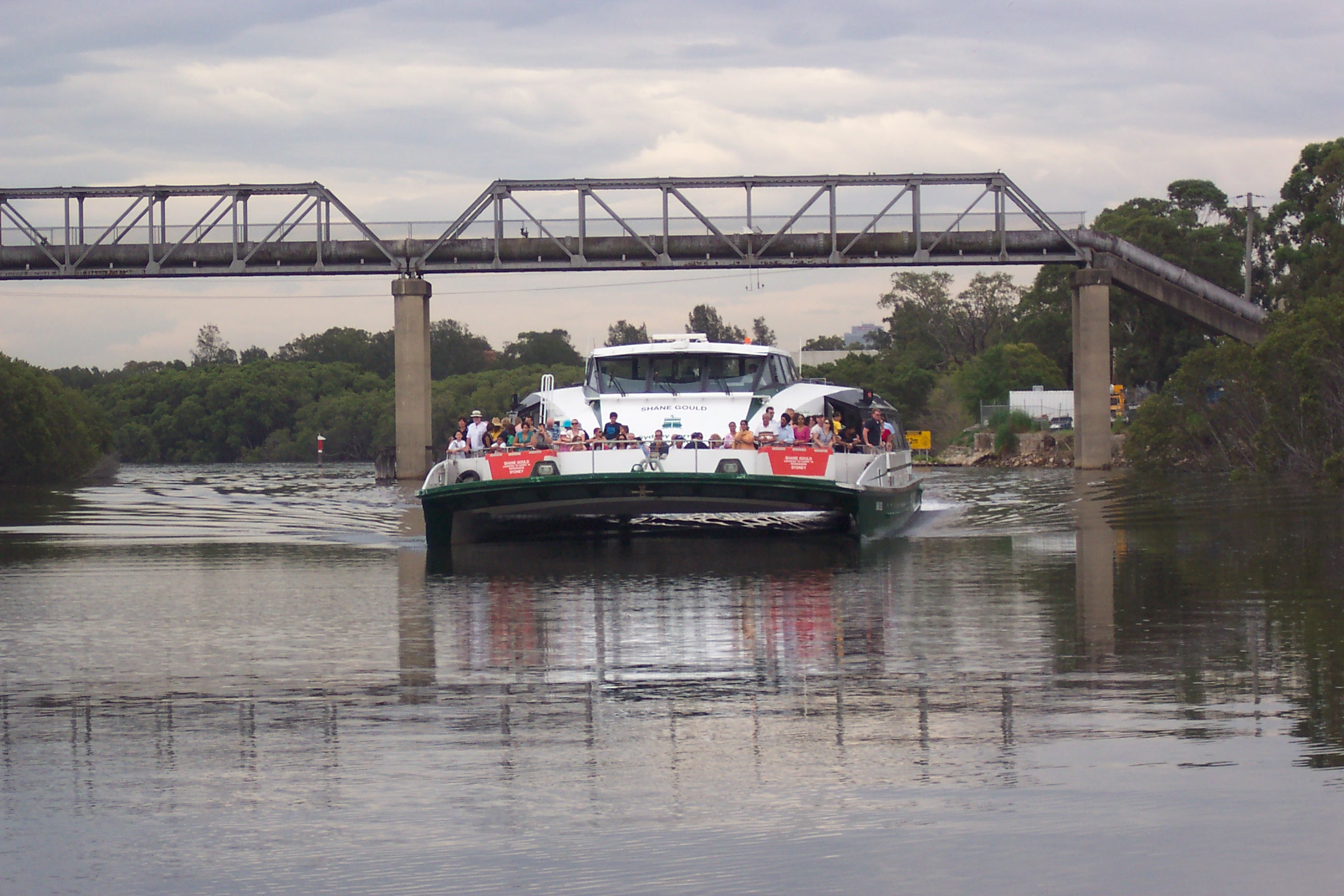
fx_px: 4256
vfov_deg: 12.0
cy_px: 448
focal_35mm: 114
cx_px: 672
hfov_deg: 17.9
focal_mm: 24
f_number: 4.8
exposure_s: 1/500
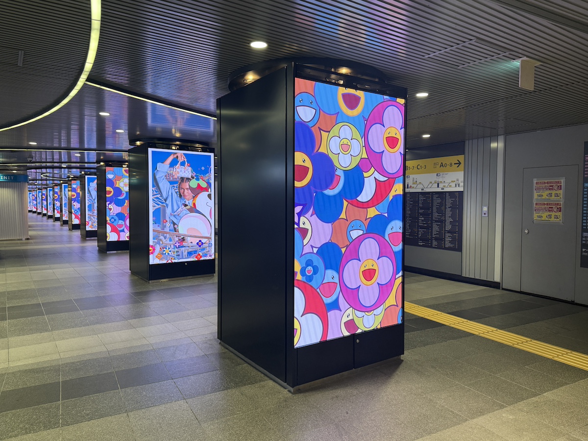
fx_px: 408
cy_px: 220
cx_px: 294
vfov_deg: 56.8
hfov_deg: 71.6
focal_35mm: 24
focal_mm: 6.76
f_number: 1.78
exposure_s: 1/121
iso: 160
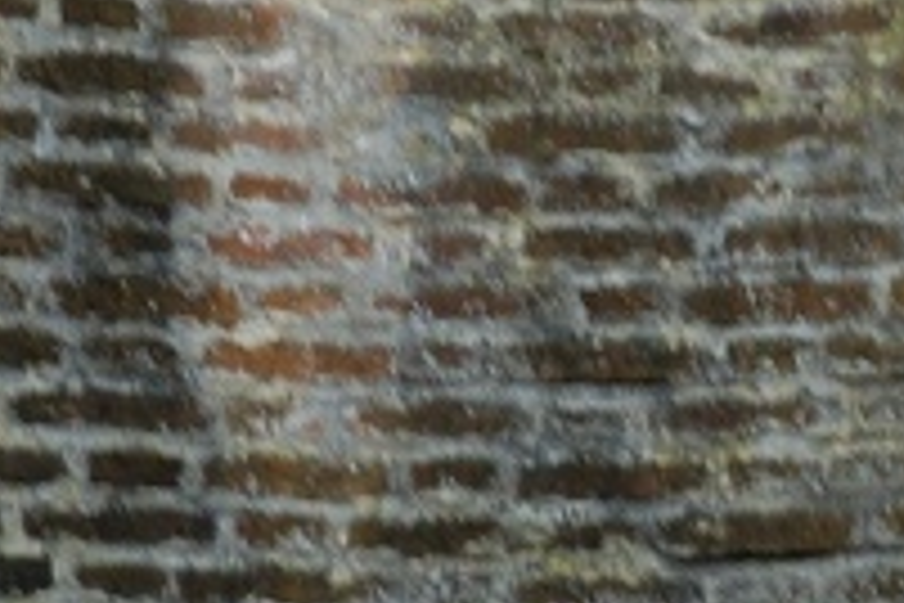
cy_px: 796
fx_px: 5951
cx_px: 962
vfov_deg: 5.8
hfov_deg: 8.6
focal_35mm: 237
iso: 100
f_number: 8
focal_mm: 24
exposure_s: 1/25
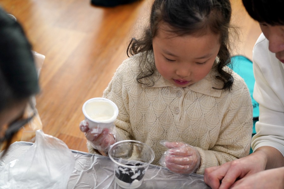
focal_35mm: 87
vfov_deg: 15.7
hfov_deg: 23.4
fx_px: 686
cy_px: 94
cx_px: 142
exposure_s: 1/160
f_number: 4
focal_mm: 87
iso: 640
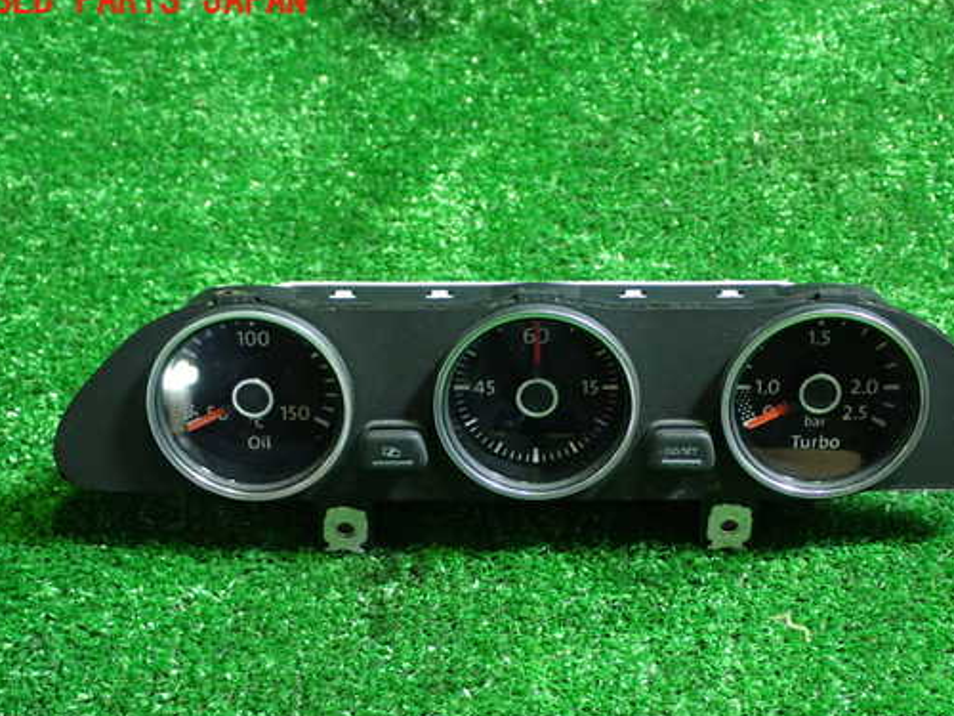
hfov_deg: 32.2
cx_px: 532
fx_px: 1654
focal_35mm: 60
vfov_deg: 24.4
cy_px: 407
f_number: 3.2
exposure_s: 1/30
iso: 800
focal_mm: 9.01
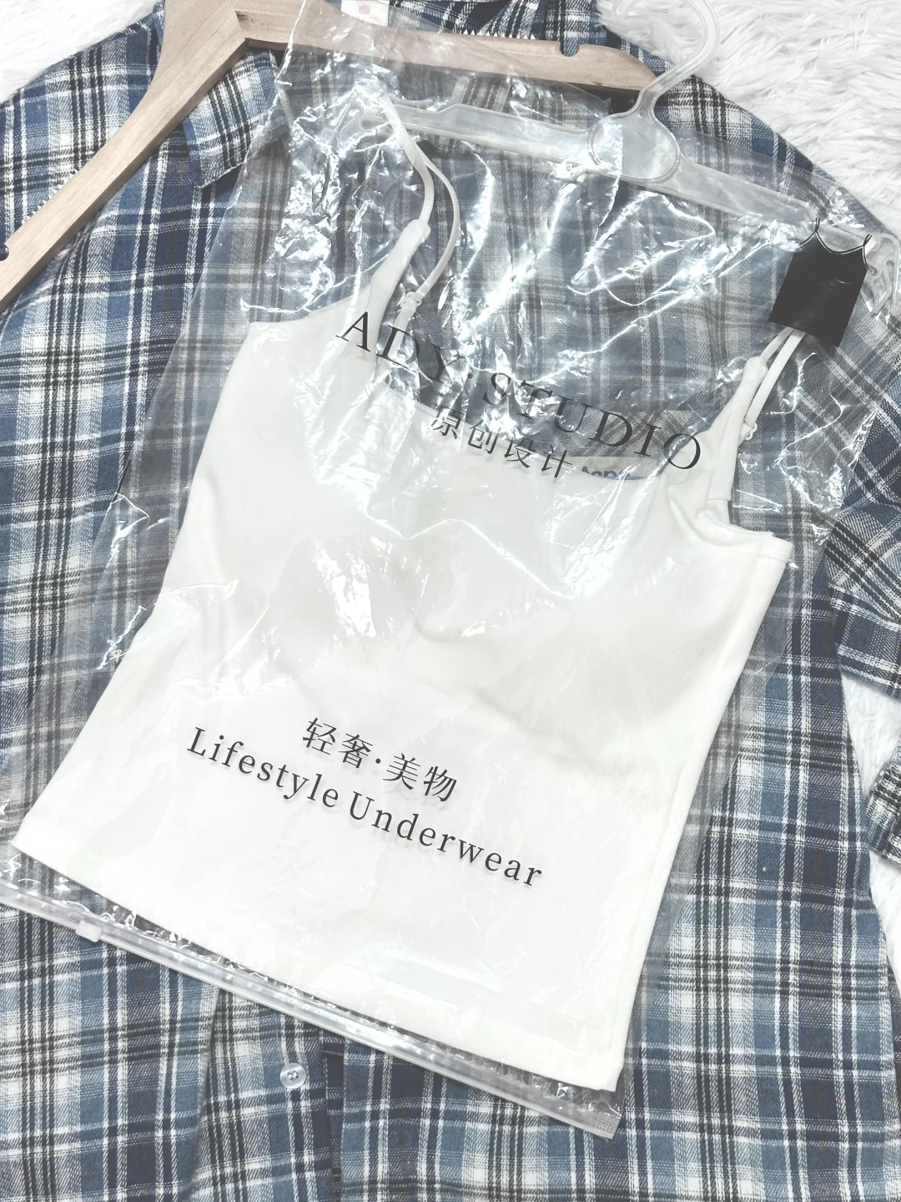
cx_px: 450
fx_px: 1666
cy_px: 601
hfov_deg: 30.3
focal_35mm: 48
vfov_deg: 39.7
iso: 80
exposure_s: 1/100
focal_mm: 6.86
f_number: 1.78
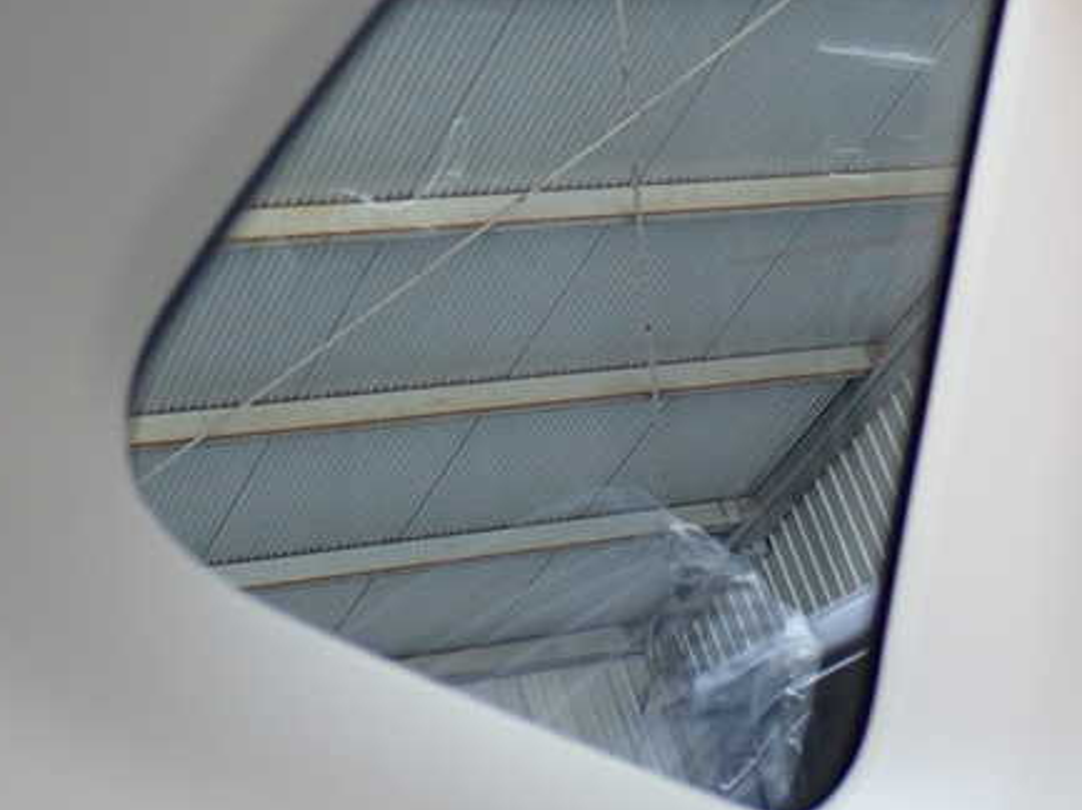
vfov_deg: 17.1
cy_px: 358
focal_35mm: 86
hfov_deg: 22.7
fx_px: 2686
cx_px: 640
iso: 400
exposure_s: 1/60
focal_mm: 11.09
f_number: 3.6
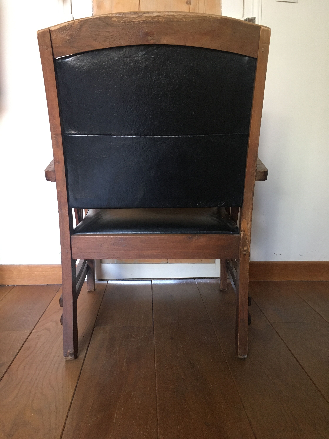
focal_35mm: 29
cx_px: 164
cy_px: 220
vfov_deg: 61.7
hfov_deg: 48.2
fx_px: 367
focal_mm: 4.15
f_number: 2.2
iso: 200
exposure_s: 1/33
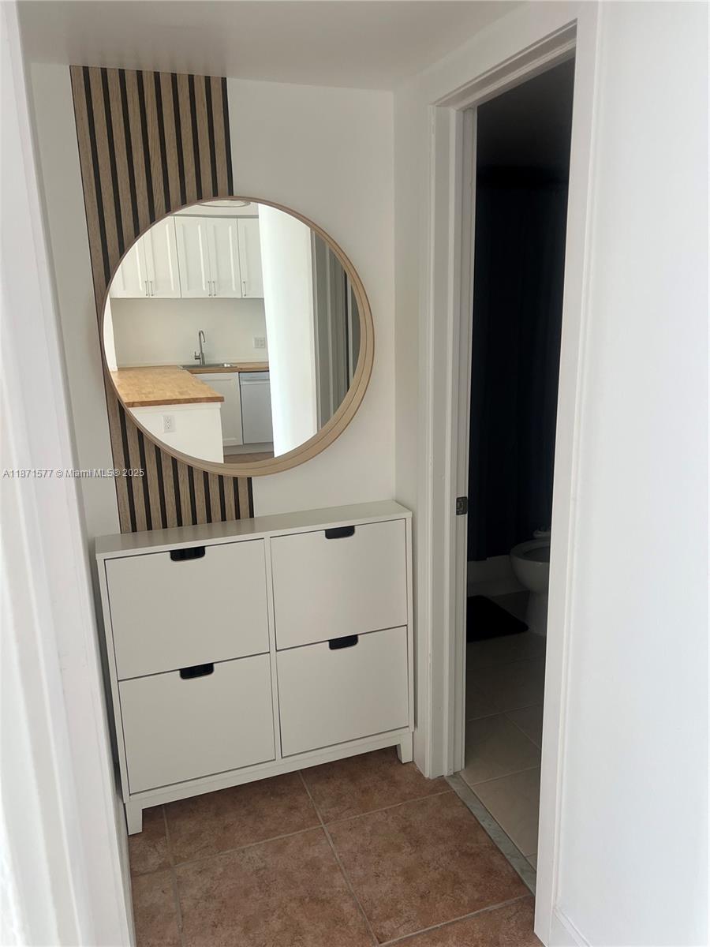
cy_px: 474
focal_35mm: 26
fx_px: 711
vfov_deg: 67.3
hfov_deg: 53.1
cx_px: 355
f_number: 1.5
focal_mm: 5.7
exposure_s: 1/114
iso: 125
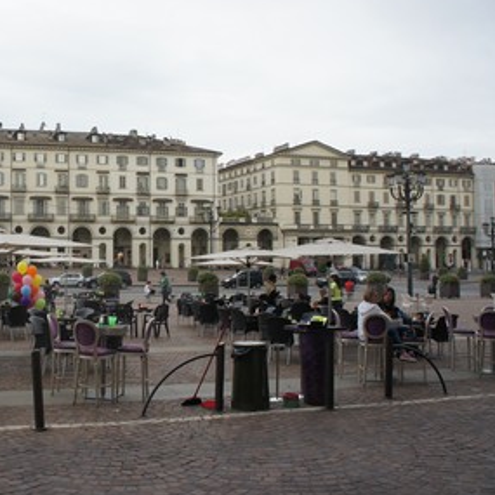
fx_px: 599
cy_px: 241
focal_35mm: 37
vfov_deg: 44.9
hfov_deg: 43.1
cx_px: 106
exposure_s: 1/250
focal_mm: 18
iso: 500
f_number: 6.3
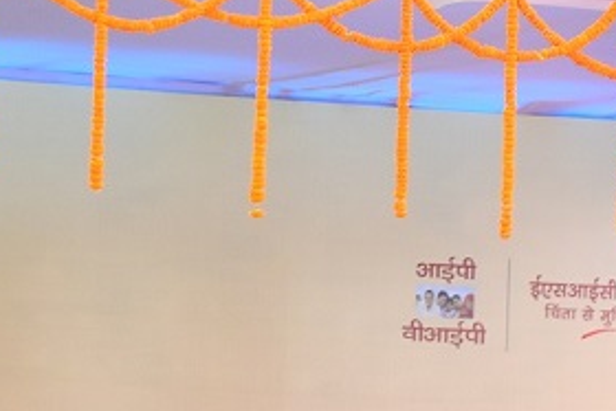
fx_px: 5136
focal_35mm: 300
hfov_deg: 6.8
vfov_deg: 4.6
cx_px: -200
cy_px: 557
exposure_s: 1/1000
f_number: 5
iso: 1000
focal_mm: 70
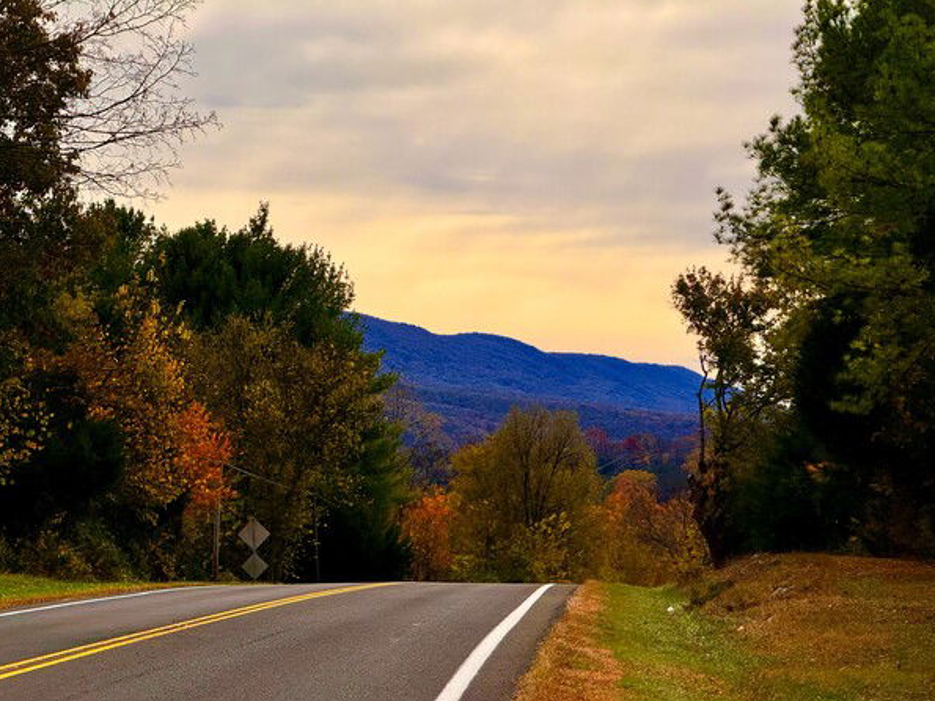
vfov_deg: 12.2
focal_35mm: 121
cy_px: 349
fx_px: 3268
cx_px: 467
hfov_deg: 16.3
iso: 64
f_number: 2.8
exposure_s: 1/2710
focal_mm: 15.66
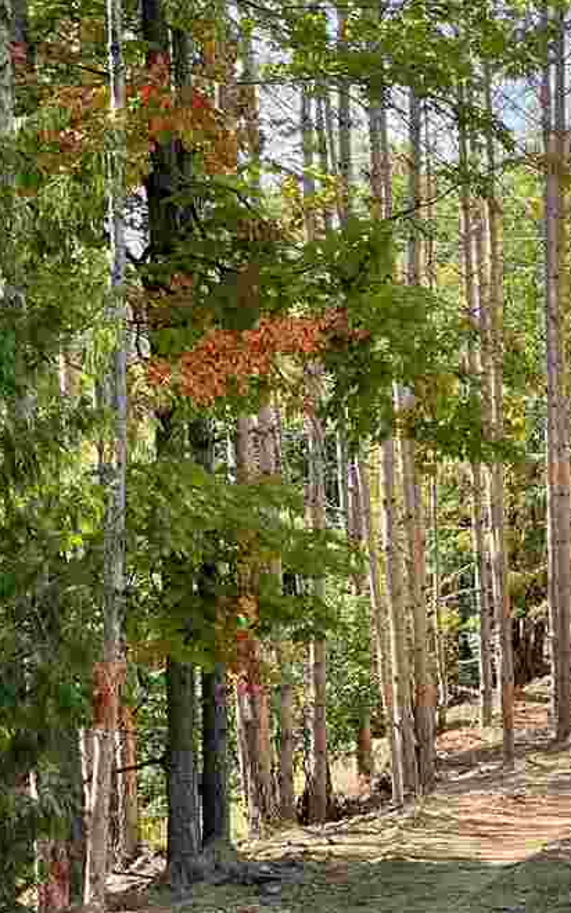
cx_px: 725
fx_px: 2664
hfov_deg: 11.9
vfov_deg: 19.5
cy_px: 507
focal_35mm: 107
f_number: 2
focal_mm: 6
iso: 25
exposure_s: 1/369
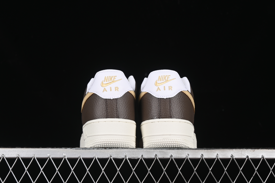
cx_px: 138
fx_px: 573
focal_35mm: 75
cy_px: 92
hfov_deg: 27.0
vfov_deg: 18.2
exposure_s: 1/80
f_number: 8
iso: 160
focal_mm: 50
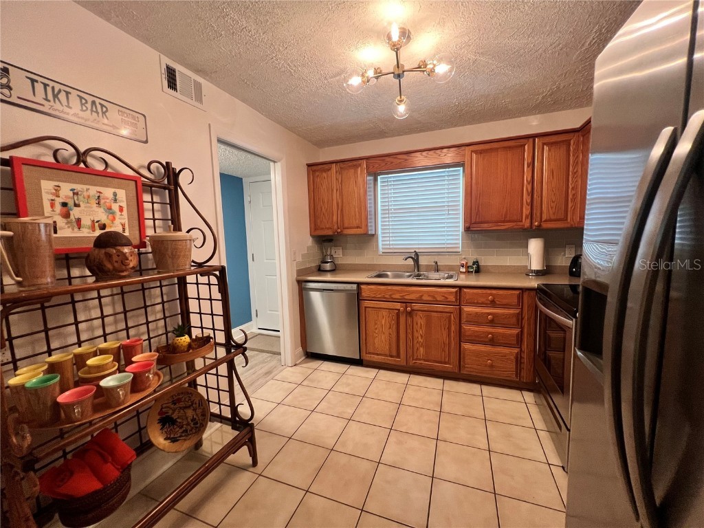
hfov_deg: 106.2
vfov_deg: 89.9
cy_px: 264
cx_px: 352
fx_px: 264
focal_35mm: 13
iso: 160
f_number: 1.8
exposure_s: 1/60
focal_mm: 1.57
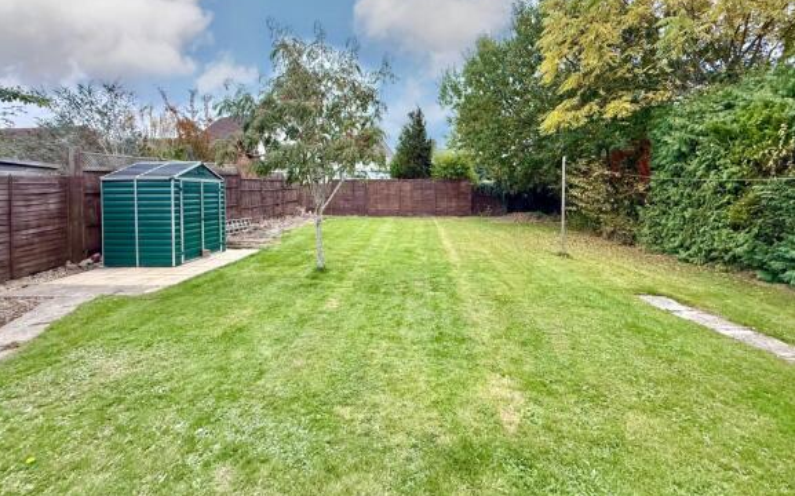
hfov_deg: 101.5
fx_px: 325
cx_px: 396
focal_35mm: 15
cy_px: 198
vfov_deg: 73.9
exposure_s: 1/99
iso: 200
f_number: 2.2
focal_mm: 2.22
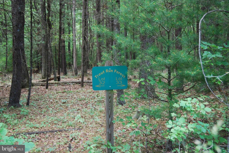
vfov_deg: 25.8
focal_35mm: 52
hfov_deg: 37.8
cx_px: 114
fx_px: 334
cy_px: 76
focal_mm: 35
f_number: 4.8
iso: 400
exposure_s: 1/30
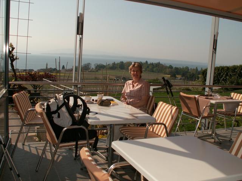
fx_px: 245
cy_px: 90
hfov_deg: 52.6
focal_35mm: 35
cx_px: 121
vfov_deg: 40.7
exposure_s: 1/1000
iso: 50
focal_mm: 5.86
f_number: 4.5
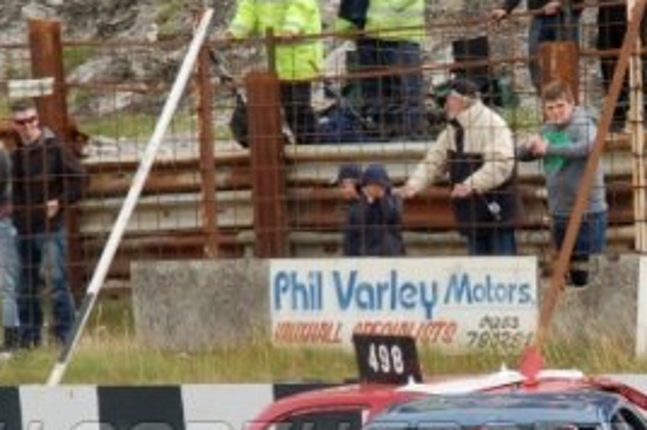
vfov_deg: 4.0
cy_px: 454
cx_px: 543
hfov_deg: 6.1
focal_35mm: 340
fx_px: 6107
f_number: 5.6
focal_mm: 95
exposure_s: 1/640
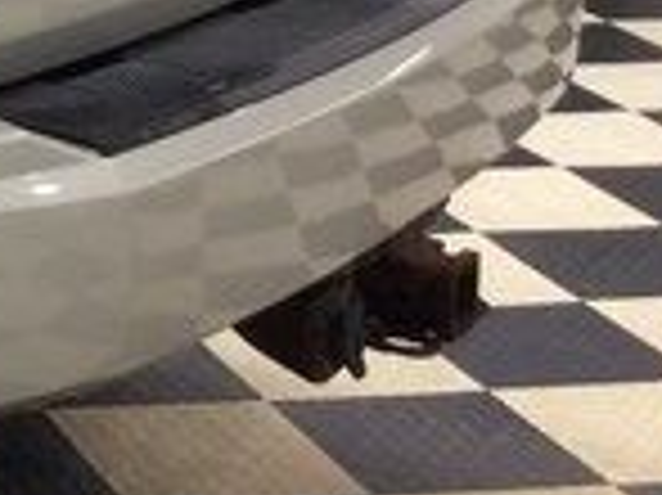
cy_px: -158
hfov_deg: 12.3
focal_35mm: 139
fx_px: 2656
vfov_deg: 10.4
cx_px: -716
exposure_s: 1/25
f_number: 2.4
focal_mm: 3.3
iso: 50
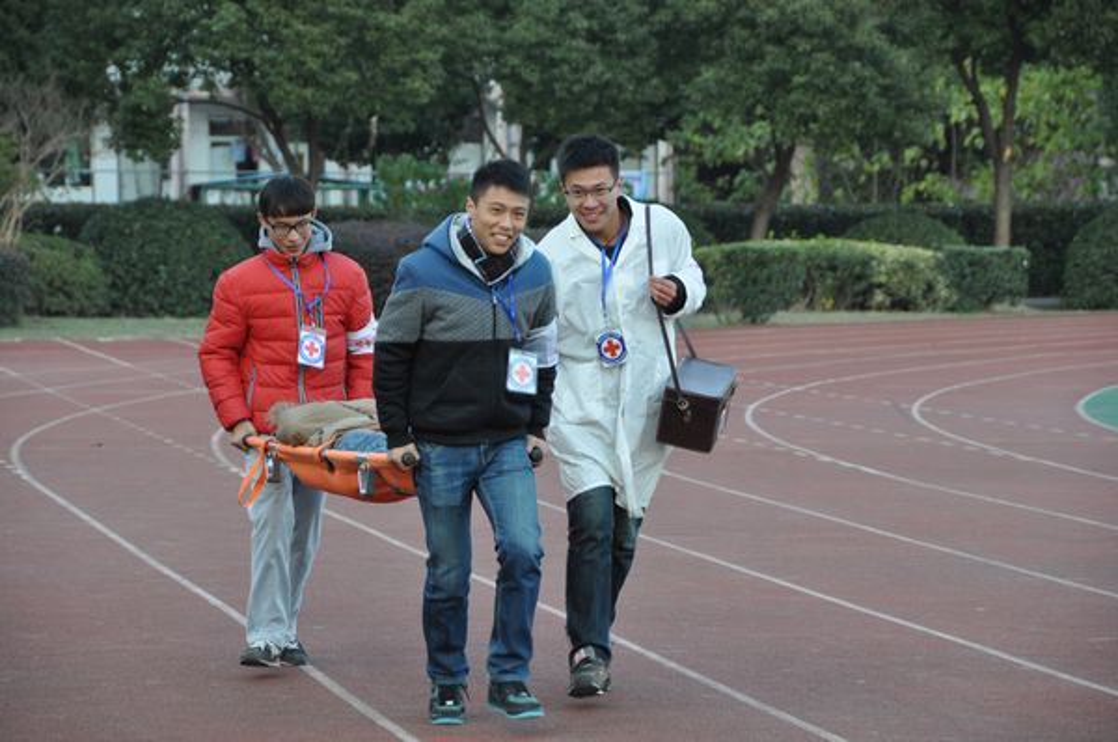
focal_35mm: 168
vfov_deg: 8.1
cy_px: 371
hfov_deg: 12.3
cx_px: 559
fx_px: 5209
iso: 320
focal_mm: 112
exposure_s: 1/125
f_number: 5.6
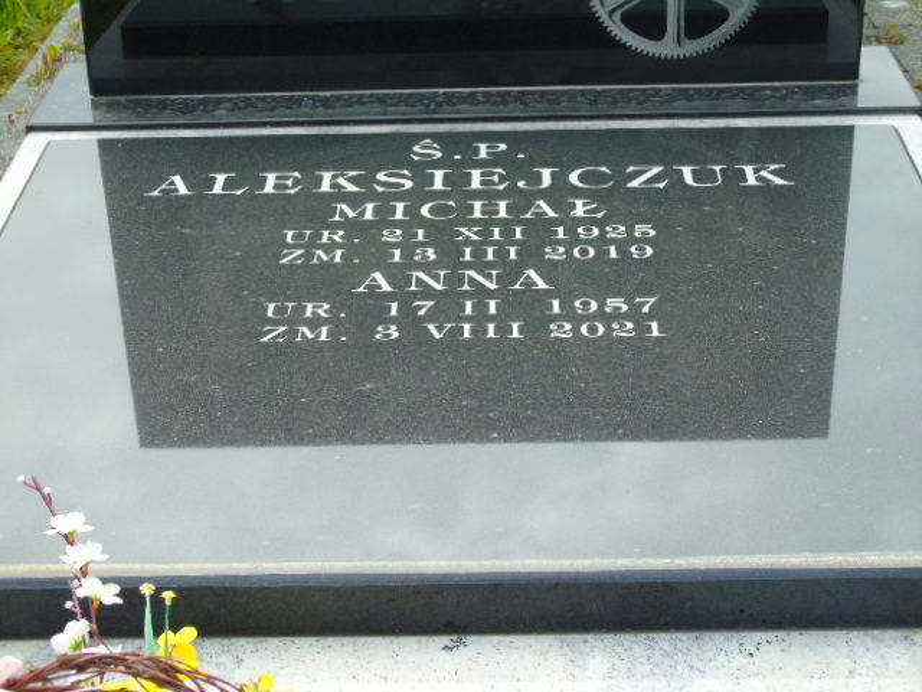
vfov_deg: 20.7
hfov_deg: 27.4
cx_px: 461
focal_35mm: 71
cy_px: 346
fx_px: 1891
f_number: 4.7
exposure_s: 1/250
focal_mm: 13
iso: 80
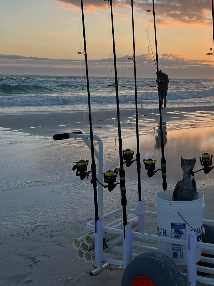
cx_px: 169
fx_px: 420
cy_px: 85
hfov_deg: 28.0
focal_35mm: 51
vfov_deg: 36.9
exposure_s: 1/1266
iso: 50
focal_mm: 5.1
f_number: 1.6
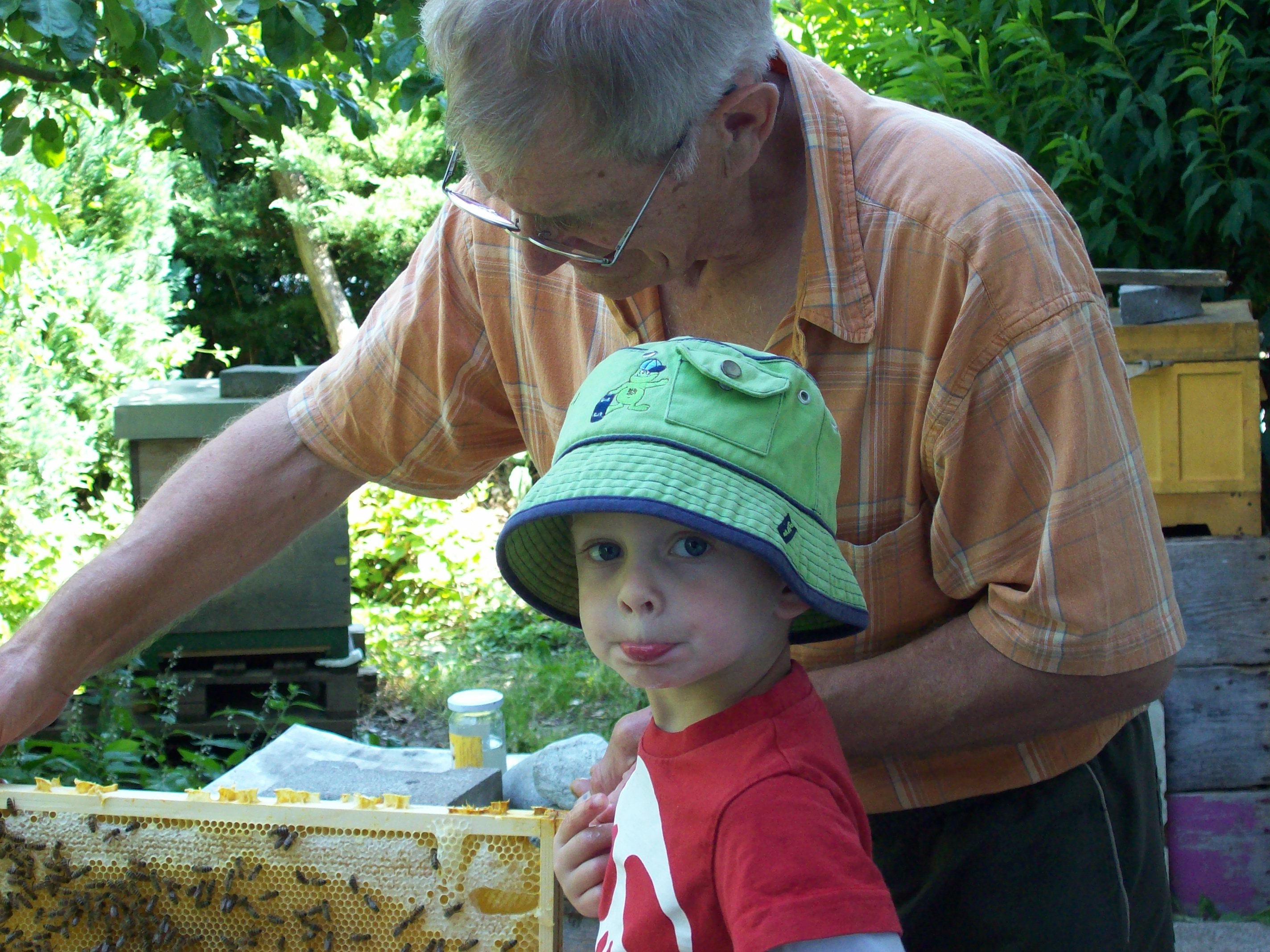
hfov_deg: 27.8
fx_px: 2567
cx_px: 635
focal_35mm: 70
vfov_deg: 21.0
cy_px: 476
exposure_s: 1/76.2
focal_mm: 11.6
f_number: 3.8
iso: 160
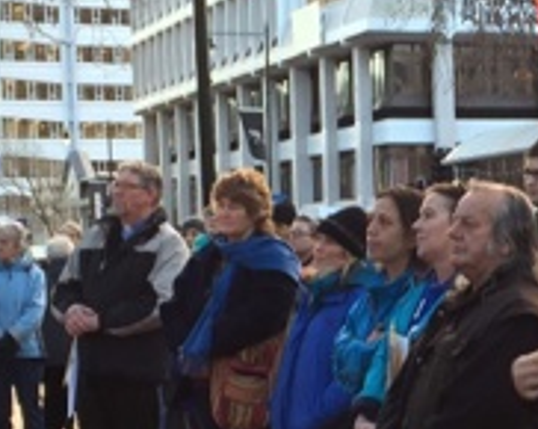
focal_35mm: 116
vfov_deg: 13.2
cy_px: 315
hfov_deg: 16.0
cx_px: 622
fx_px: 1844
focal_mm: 4.15
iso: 50
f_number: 2.2
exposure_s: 1/100
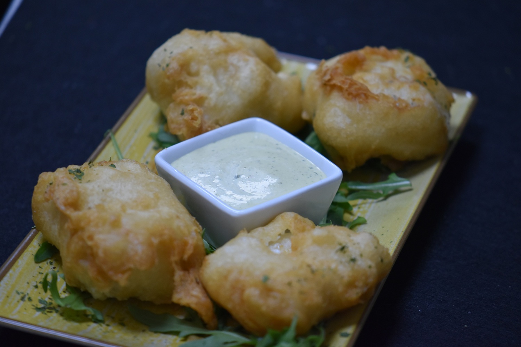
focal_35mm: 128
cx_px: 260
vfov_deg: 10.8
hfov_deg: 16.1
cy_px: 174
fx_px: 1845
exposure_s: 1/160
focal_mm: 85
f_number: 3.5
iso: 800
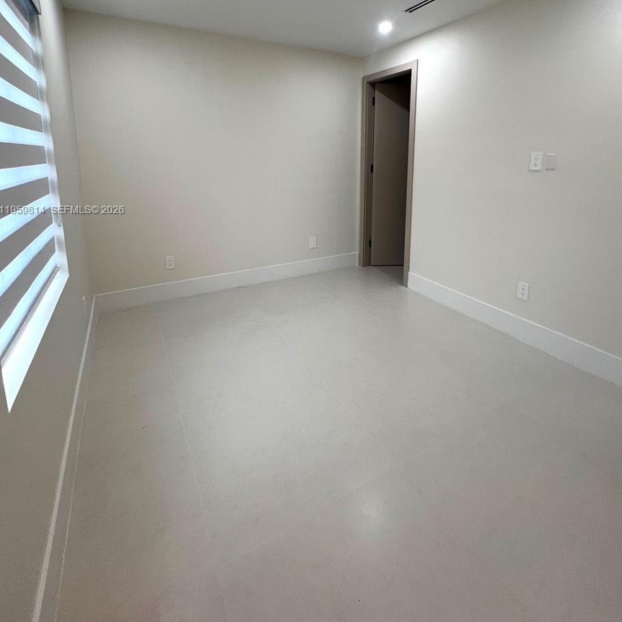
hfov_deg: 87.4
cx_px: 315
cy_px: 211
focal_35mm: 16
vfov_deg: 84.6
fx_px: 325
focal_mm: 1.57
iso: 100
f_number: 1.8
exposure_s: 1/120
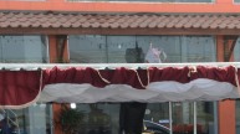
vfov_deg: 6.3
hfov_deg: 11.2
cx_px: 283
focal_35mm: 189
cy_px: 228
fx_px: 1201
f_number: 11
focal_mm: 58
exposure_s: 1/160
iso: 400
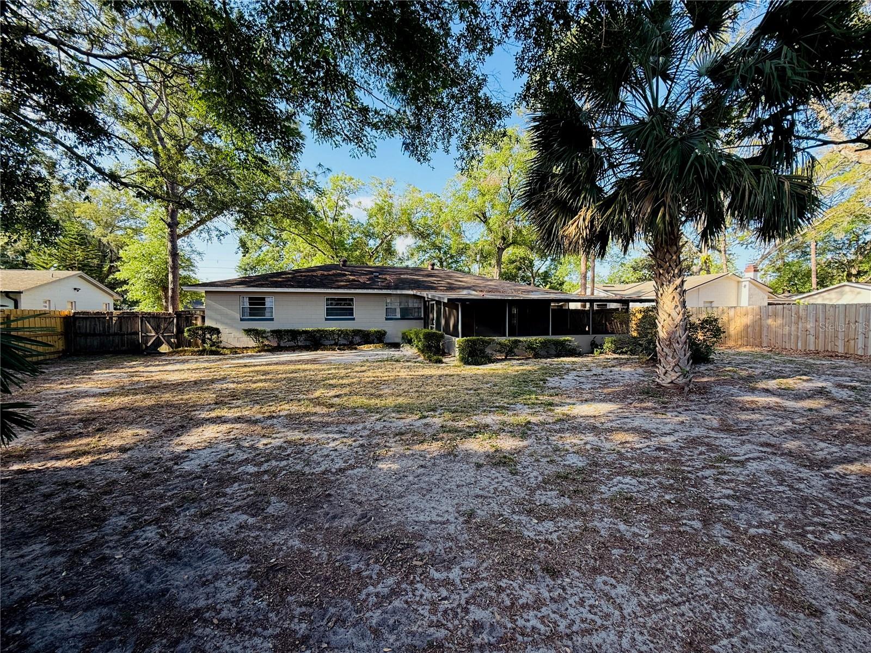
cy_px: 326
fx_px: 352
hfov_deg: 102.1
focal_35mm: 14
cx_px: 436
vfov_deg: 85.6
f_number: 2.2
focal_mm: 2.22
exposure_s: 1/285
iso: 64
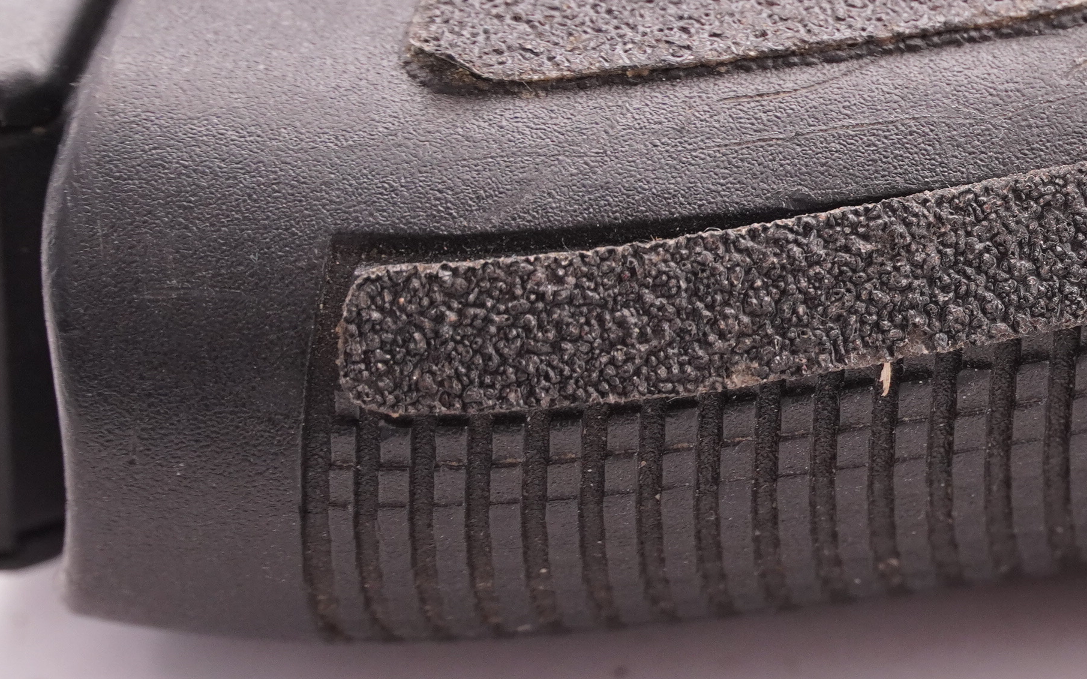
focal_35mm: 347
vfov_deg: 3.8
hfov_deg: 6.0
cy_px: 260
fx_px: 10284
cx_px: 1086
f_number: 5.6
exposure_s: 1/125
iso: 1000
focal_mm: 97
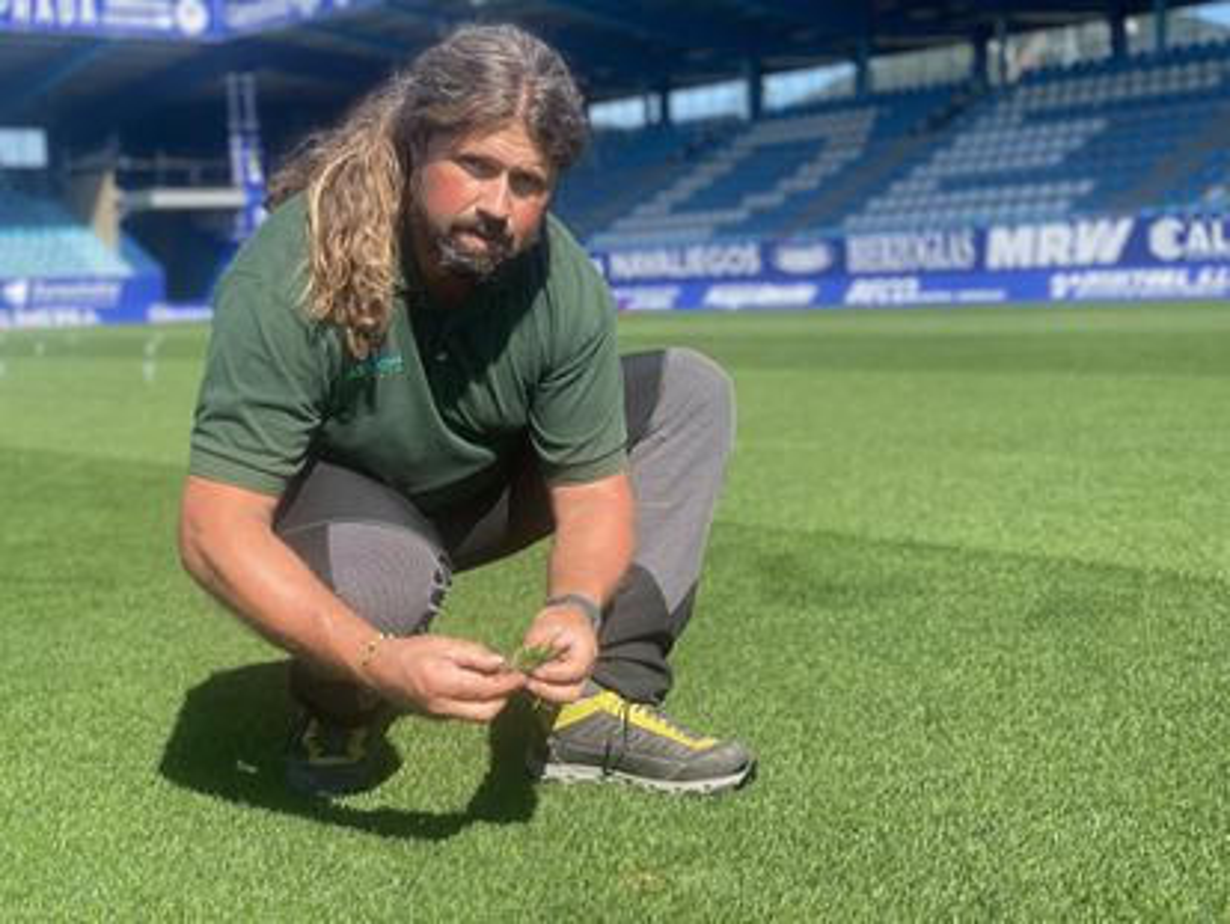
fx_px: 1849
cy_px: 462
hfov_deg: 36.8
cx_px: 615
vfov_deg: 28.1
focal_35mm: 52
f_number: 2
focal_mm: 6
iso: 20
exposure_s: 1/716
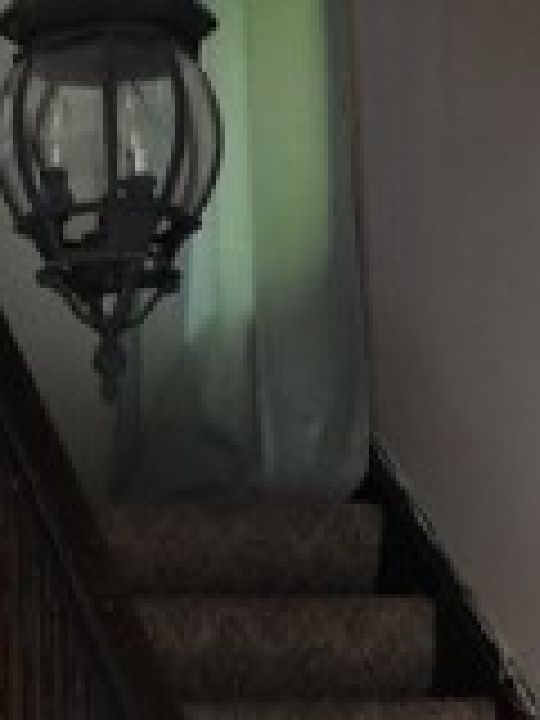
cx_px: -173
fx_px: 2600
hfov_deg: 11.5
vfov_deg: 15.2
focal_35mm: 125
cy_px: 864
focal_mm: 18
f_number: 3.5
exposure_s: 1/50
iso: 200
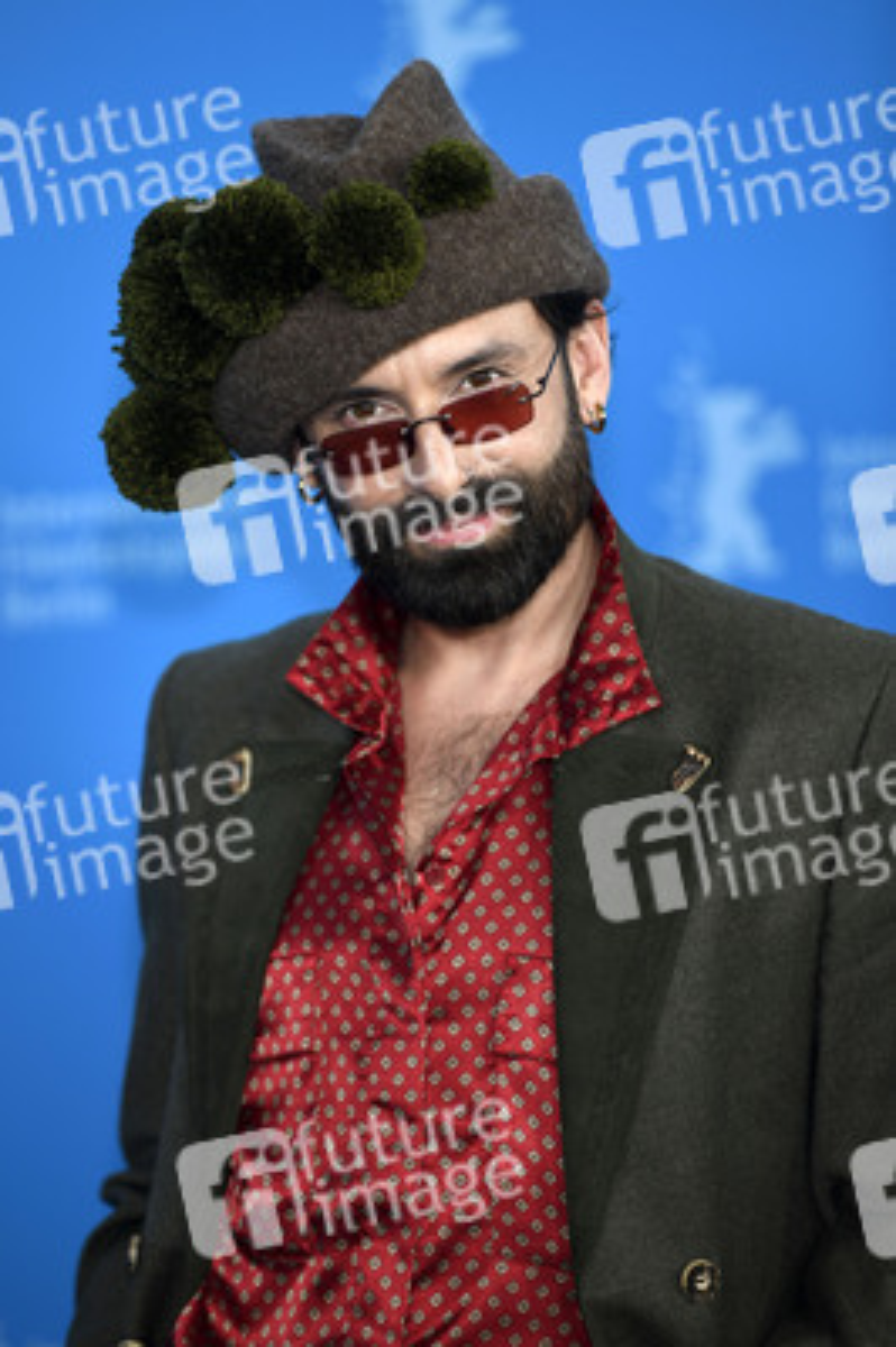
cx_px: 448
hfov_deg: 6.9
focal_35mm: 200
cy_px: 674
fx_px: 7479
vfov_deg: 10.3
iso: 640
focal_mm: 200
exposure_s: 1/320
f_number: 3.2
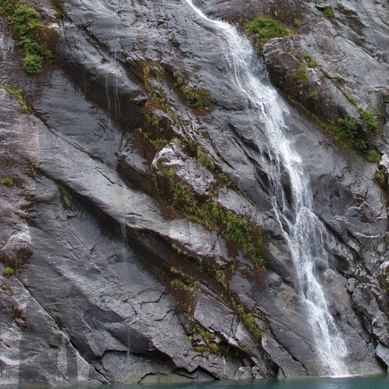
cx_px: 260
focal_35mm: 60
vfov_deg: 27.5
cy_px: 35
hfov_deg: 28.4
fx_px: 763
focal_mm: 24
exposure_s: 1/125
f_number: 5
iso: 100
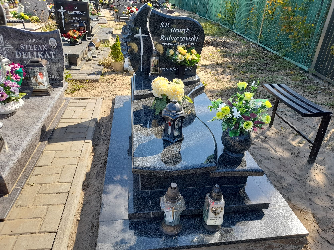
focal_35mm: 25
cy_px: 125
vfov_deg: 54.9
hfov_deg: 69.4
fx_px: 241
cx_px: 167
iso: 20
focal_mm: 4.6
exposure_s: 1/244
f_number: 2
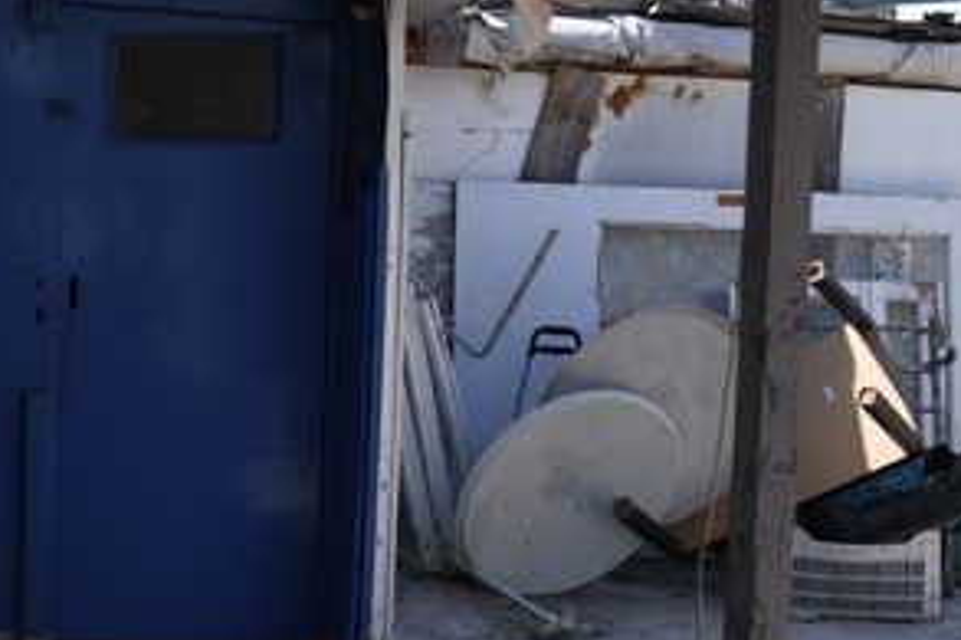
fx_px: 1681
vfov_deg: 21.5
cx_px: 39
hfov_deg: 30.1
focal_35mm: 63
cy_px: 389
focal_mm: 24
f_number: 4
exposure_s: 1/1250
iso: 320
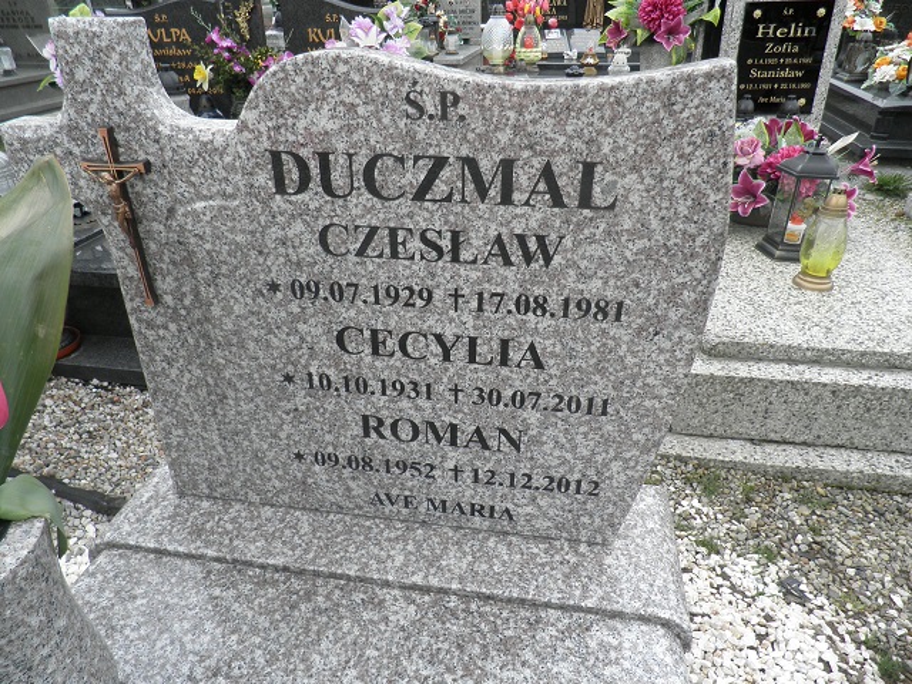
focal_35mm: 24
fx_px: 632
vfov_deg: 56.8
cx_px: 456
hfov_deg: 71.6
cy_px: 342
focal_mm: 4.3
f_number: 3.3
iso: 64
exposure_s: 1/200
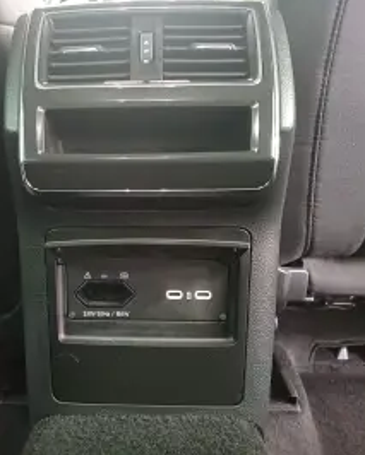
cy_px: 228
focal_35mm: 33
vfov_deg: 54.2
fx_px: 445
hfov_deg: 44.0
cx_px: 123
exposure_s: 1/12
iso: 1600
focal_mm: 4.65
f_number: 1.8
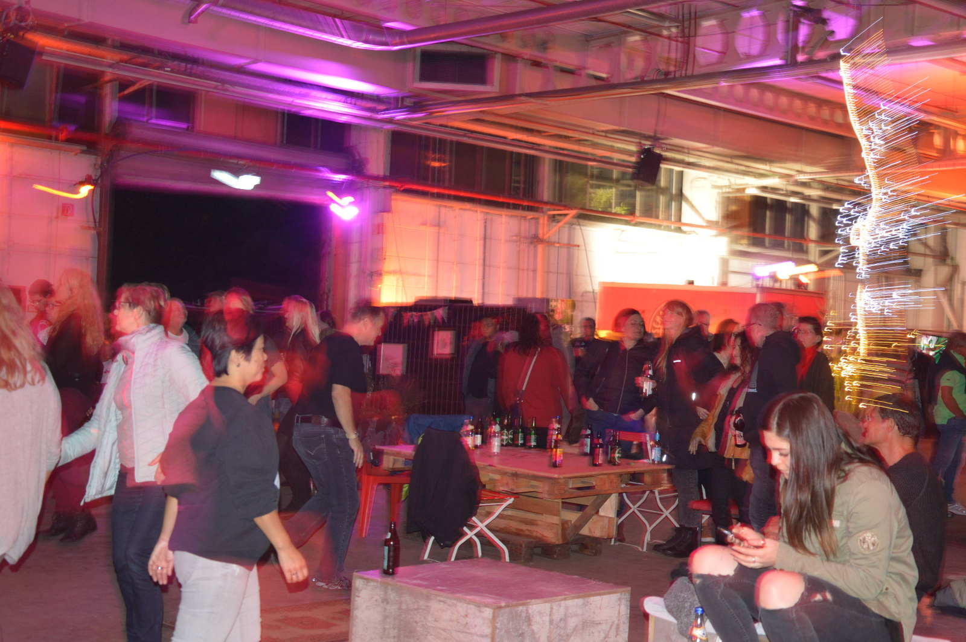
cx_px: 483
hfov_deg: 35.1
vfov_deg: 23.7
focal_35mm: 57
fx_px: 1528
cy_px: 321
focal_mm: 38
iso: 800
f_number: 4.5
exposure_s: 1/3
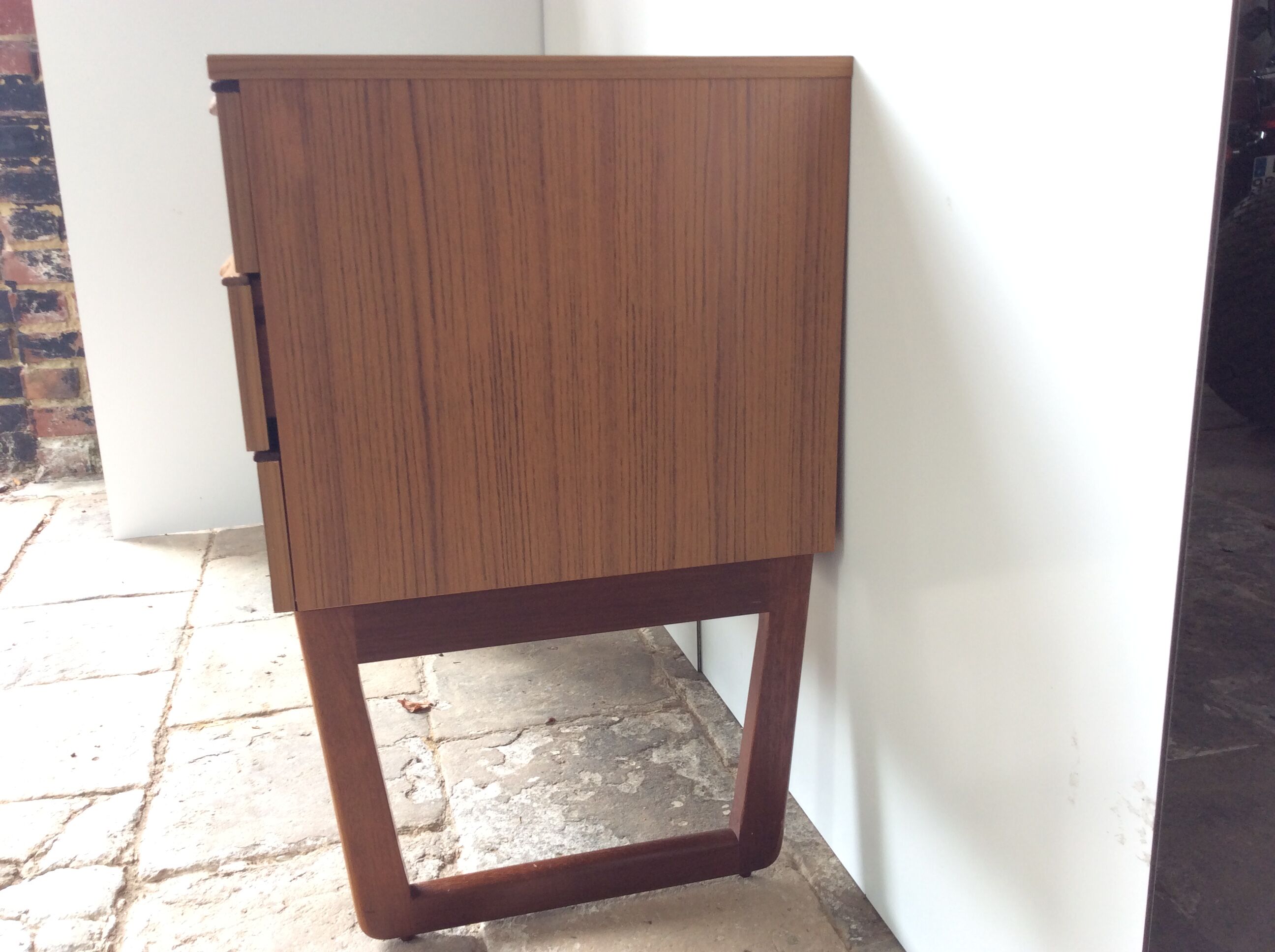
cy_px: 476
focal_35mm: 32
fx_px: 1177
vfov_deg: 44.1
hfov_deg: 56.9
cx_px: 638
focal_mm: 3.3
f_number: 2.4
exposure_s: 1/33
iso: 40
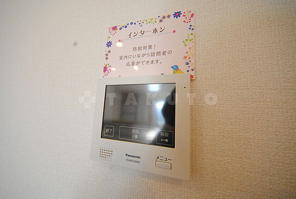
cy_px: 100
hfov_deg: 112.5
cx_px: 148
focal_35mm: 12
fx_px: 99
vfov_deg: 90.3
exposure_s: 1/160
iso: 1600
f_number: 6.3
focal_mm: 8
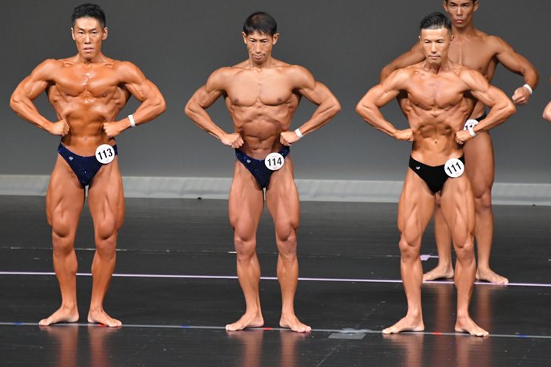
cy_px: 174
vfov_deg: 3.7
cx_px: 281
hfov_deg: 5.5
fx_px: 5692
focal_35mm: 372
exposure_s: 1/400
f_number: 5.6
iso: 5000
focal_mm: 230
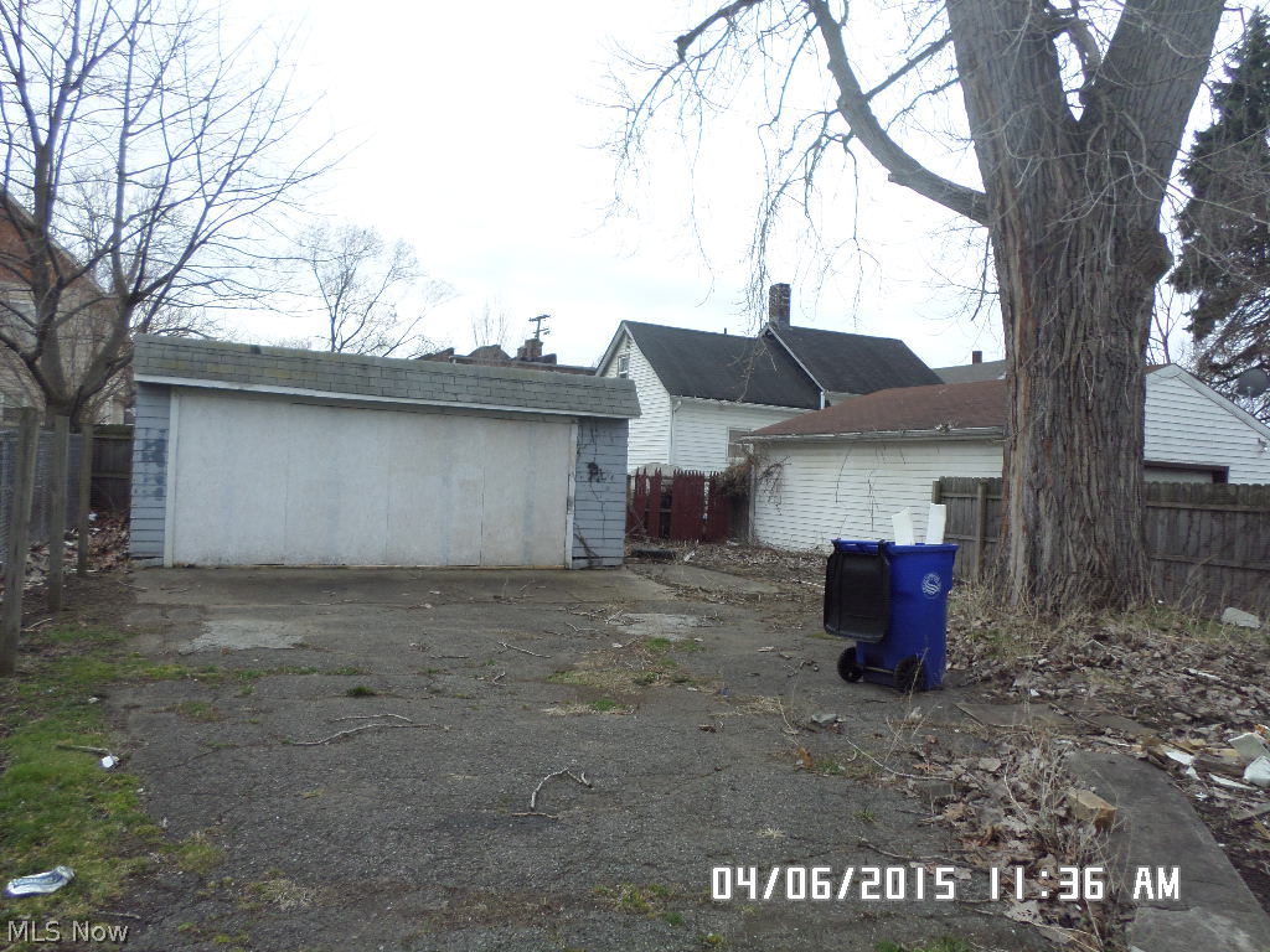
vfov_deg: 54.9
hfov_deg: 69.4
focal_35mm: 25
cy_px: 476
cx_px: 635
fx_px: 917
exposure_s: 1/500
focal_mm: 4.5
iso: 80
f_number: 2.5
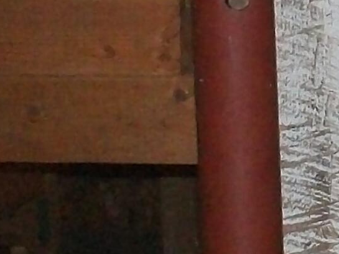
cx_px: 896
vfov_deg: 7.0
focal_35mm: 209
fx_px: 2047
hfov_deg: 8.4
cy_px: -108
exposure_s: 1/30
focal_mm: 6.3
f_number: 4.5
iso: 250
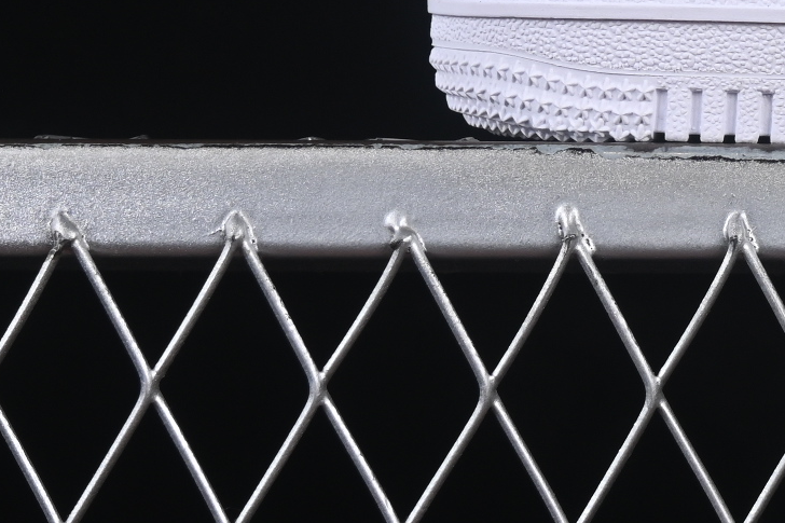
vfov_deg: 4.7
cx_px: 1388
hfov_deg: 7.0
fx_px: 6256
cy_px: -471
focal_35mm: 287
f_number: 8
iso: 160
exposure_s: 1/100
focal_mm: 50
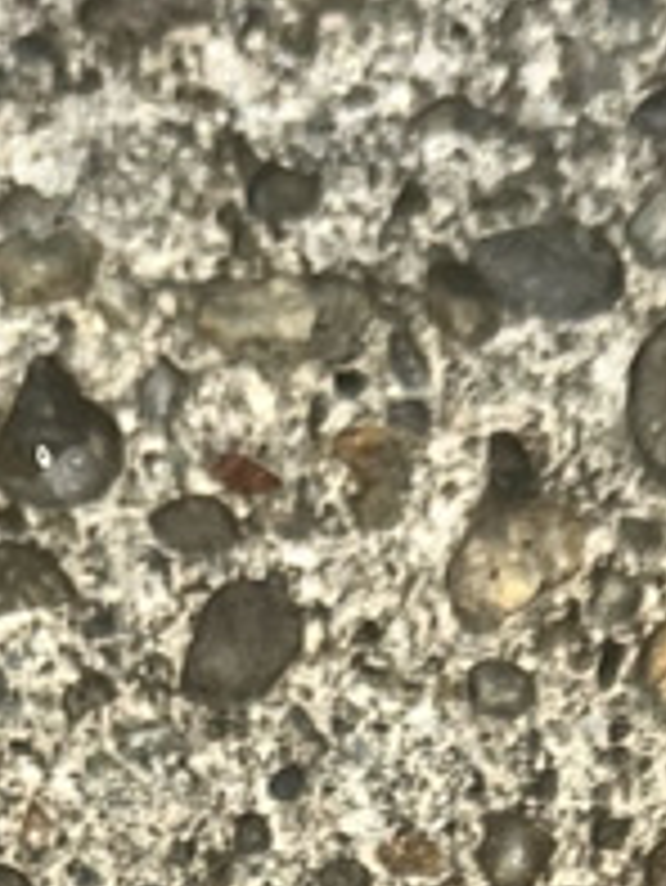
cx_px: 572
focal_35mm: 135
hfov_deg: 10.9
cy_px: 1866
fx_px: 3459
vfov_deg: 12.5
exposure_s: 1/4
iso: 32
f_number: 1.6
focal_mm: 5.1
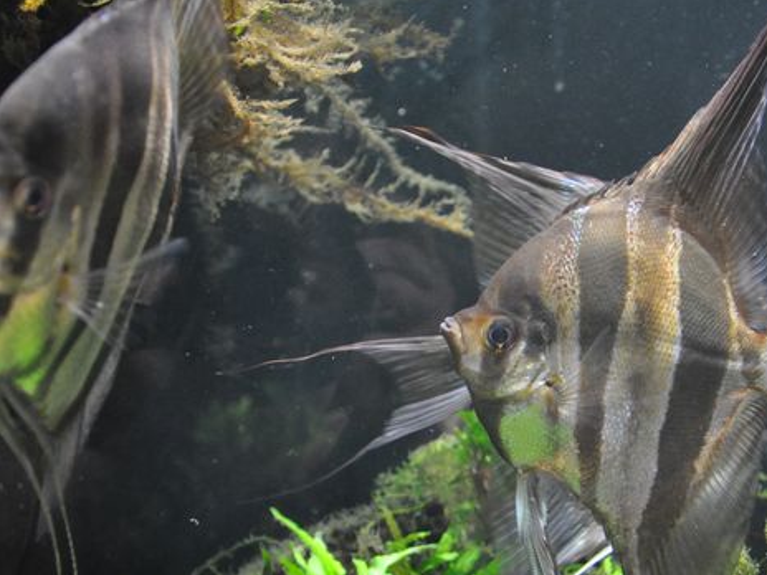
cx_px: 541
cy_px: 362
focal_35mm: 85
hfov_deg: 22.9
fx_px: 1883
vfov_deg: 17.3
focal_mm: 38
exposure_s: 1/30
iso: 1600
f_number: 4.5
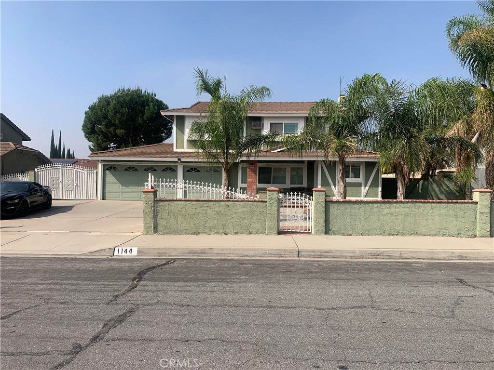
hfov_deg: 67.3
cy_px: 185
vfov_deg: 53.1
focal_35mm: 26
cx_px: 247
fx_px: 371
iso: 25
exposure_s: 1/2833
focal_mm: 4.25
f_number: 1.8
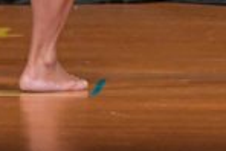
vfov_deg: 0.9
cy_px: -229
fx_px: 9363
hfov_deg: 1.4
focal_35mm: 1490
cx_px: -11
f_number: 5.6
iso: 4000
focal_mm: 190
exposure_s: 1/400
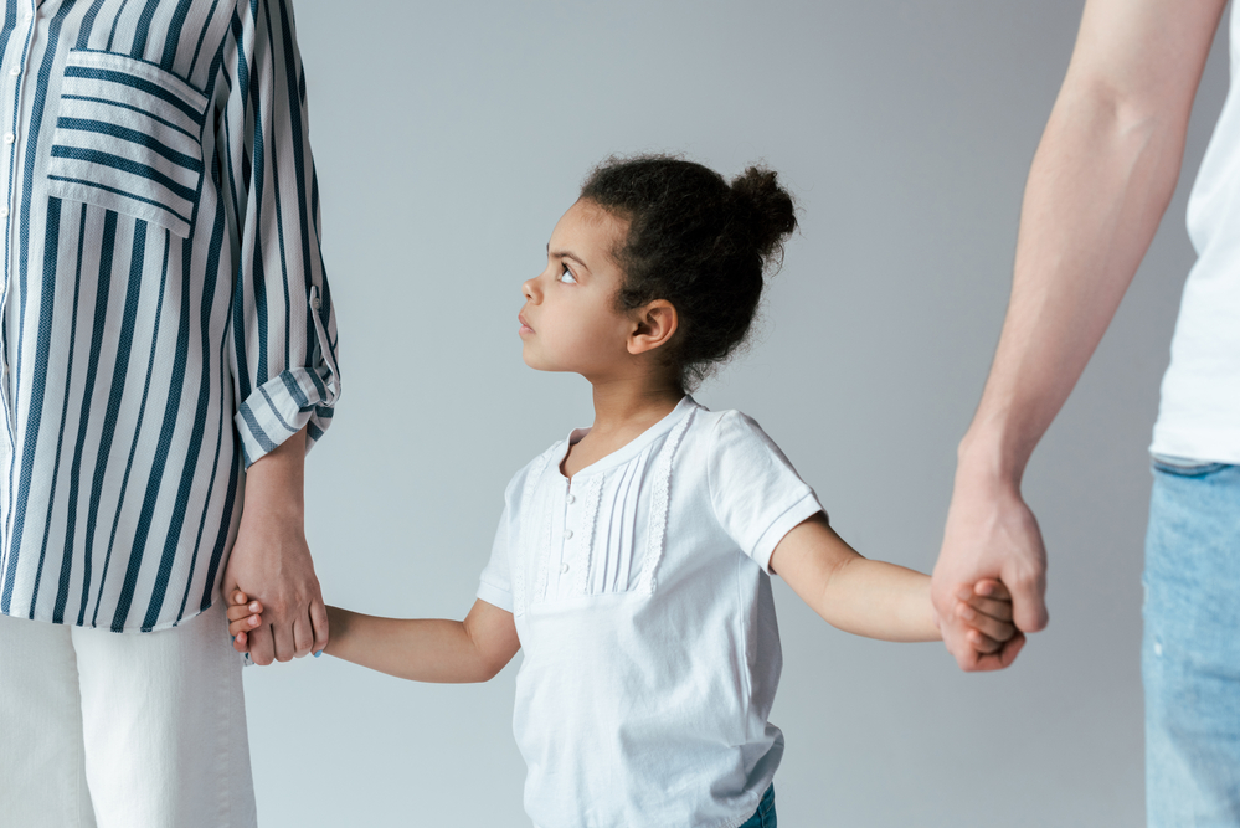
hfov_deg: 39.6
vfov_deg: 27.0
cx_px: 620
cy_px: 414
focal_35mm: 50
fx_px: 1723
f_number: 4
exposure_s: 1/160
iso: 500
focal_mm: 50
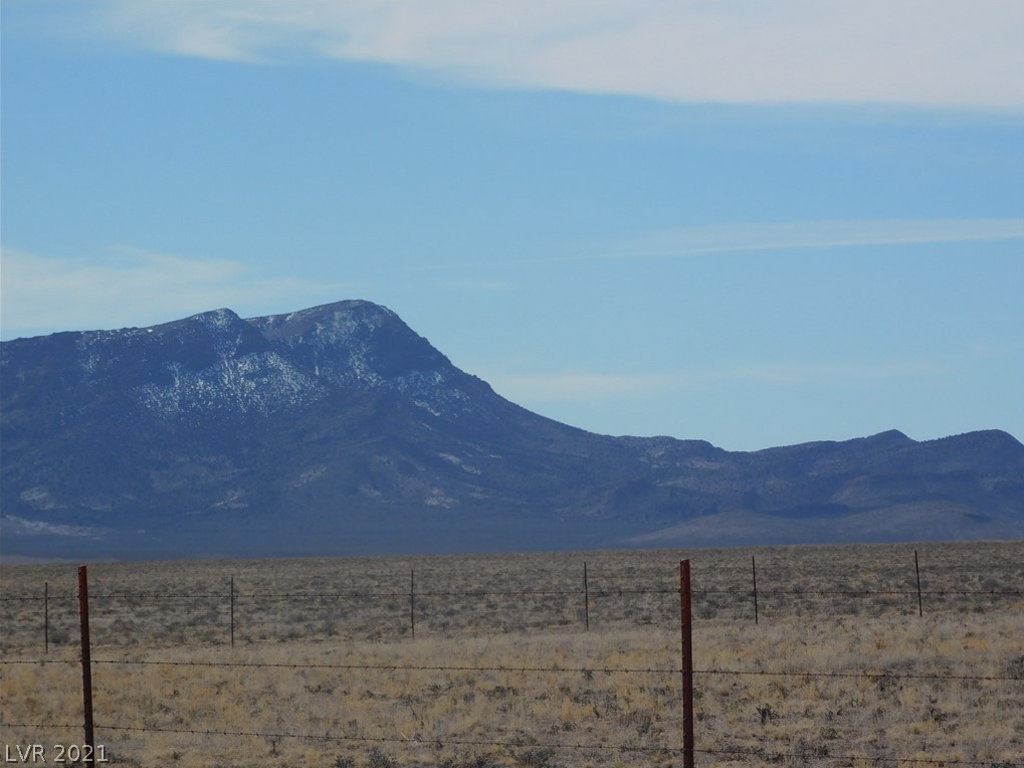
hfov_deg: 9.7
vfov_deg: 7.3
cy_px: 384
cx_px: 514
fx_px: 6004
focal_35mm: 203
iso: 125
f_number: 10.8
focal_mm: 35.9
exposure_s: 1/400
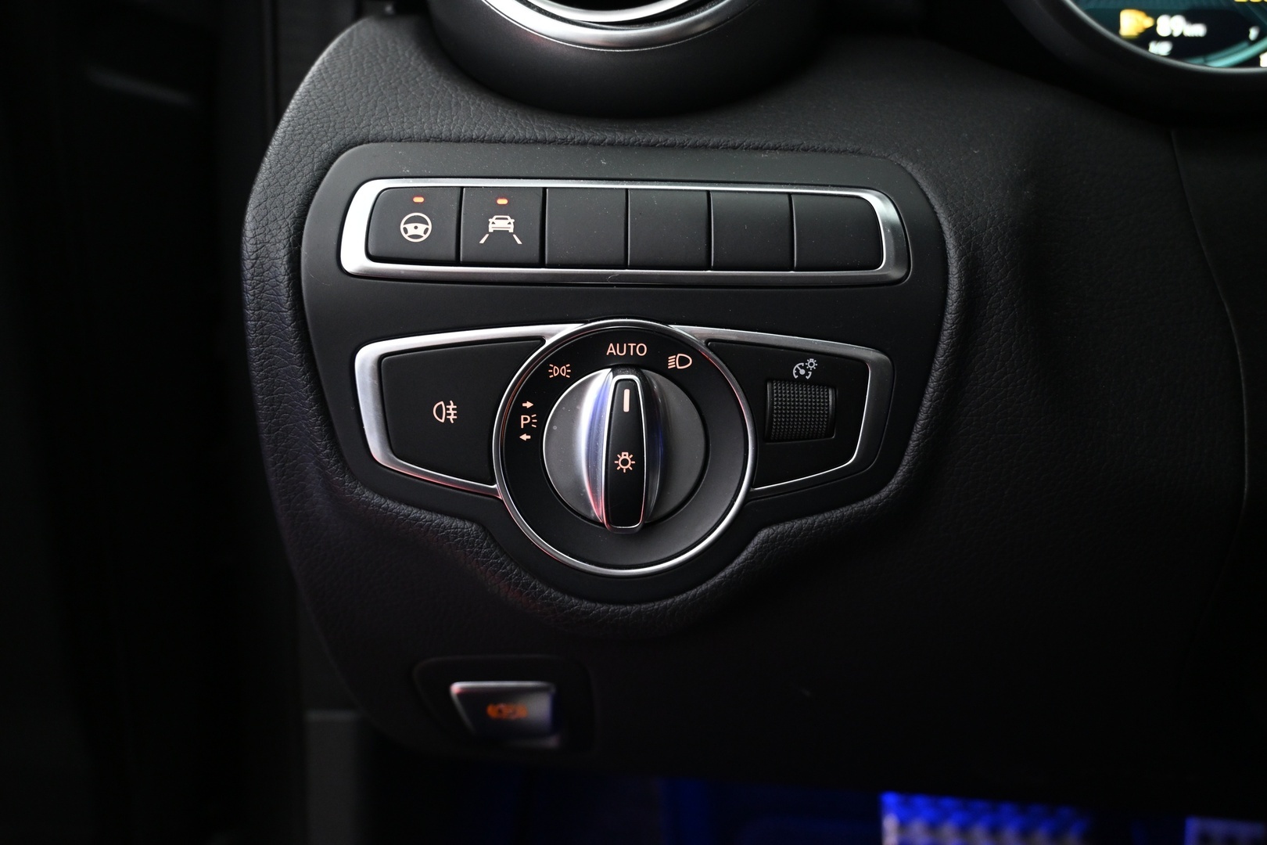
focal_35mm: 28
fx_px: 977
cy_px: 422
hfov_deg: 65.9
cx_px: 634
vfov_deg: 46.8
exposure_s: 1/20
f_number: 3.8
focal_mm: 18.5
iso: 1600
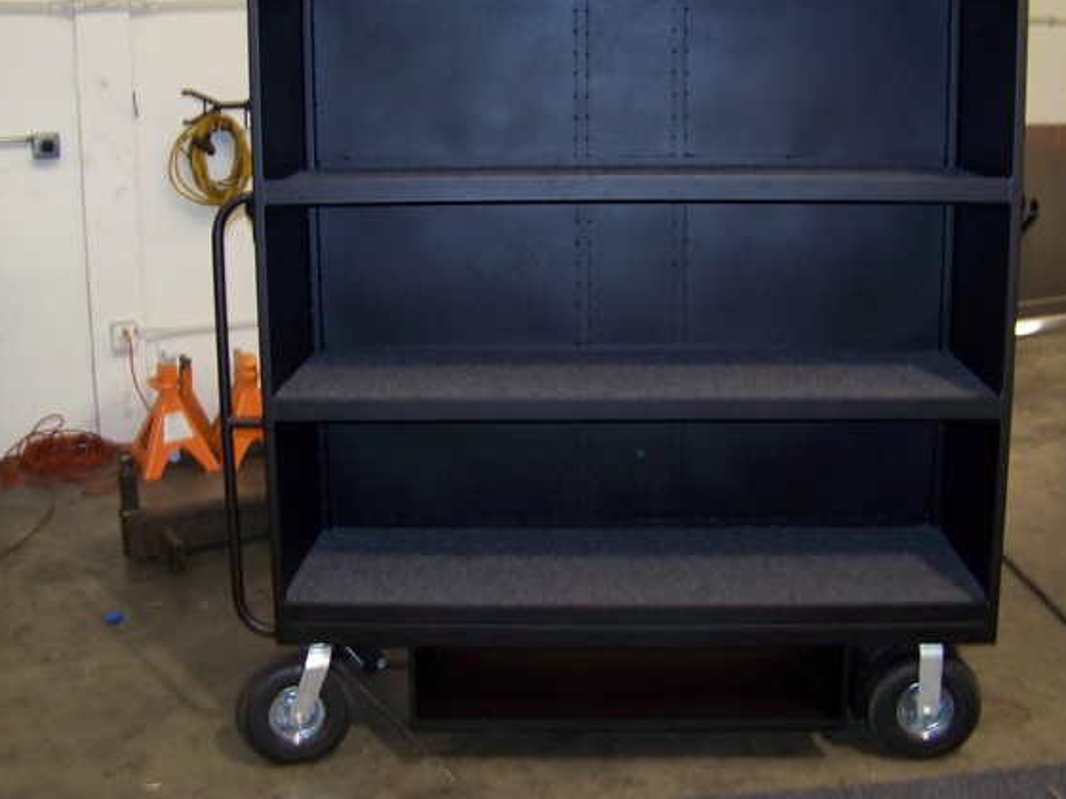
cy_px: 340
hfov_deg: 42.1
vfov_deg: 32.1
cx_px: 569
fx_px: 1386
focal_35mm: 45
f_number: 2.8
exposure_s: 1/30
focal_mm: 5.85
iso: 200
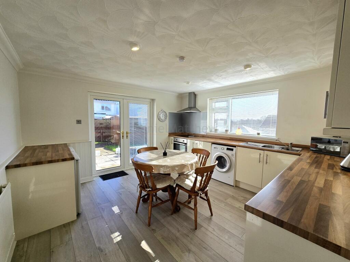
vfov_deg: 89.9
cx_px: 175
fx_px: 131
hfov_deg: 106.2
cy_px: 131
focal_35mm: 13
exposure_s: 1/455
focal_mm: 2.2
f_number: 2.2
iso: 50
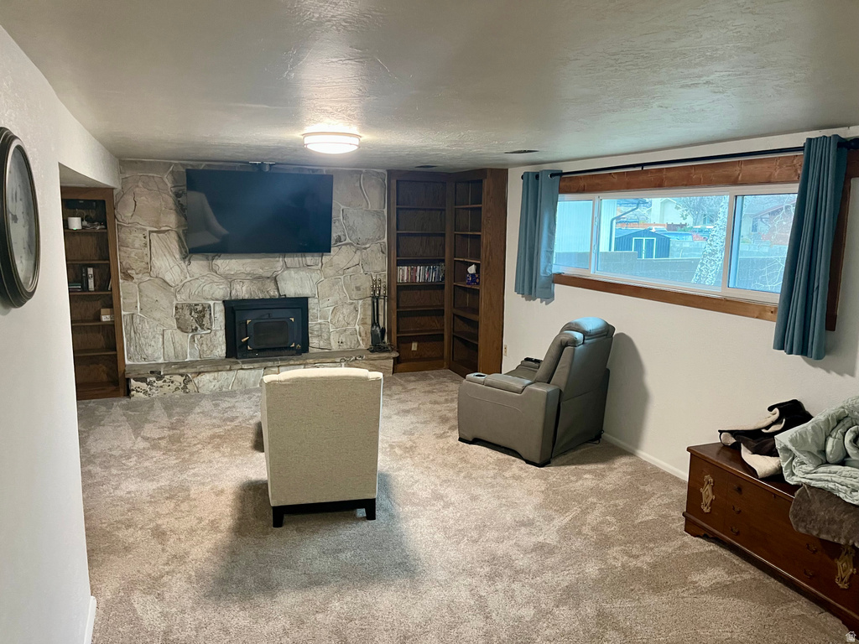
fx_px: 645
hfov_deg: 67.3
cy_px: 322
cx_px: 430
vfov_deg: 53.1
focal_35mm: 26
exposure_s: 1/60
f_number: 1.6
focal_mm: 5.1
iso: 320
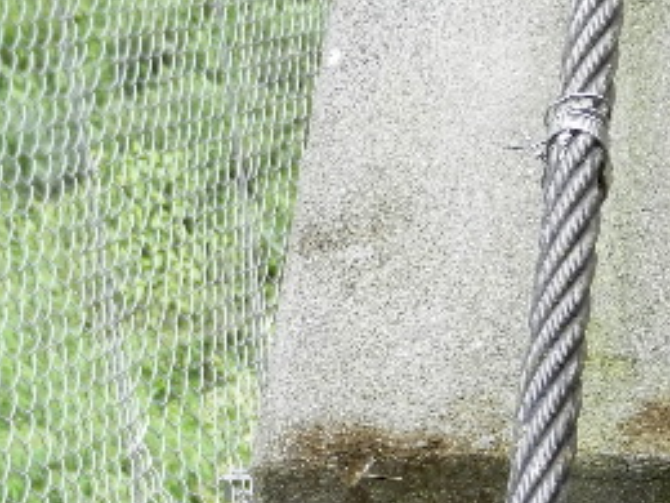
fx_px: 4645
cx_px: 631
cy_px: 542
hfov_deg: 8.2
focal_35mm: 240
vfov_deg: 6.2
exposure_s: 1/125
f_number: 4.8
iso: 160
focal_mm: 14.1
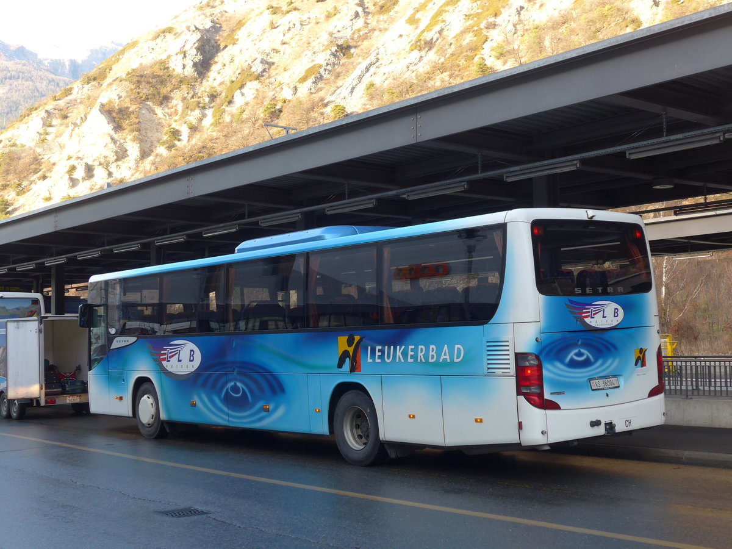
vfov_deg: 29.7
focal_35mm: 49
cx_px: 366
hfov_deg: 38.9
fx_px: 1036
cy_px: 274
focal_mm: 10.1
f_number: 3.2
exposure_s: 1/100
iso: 80
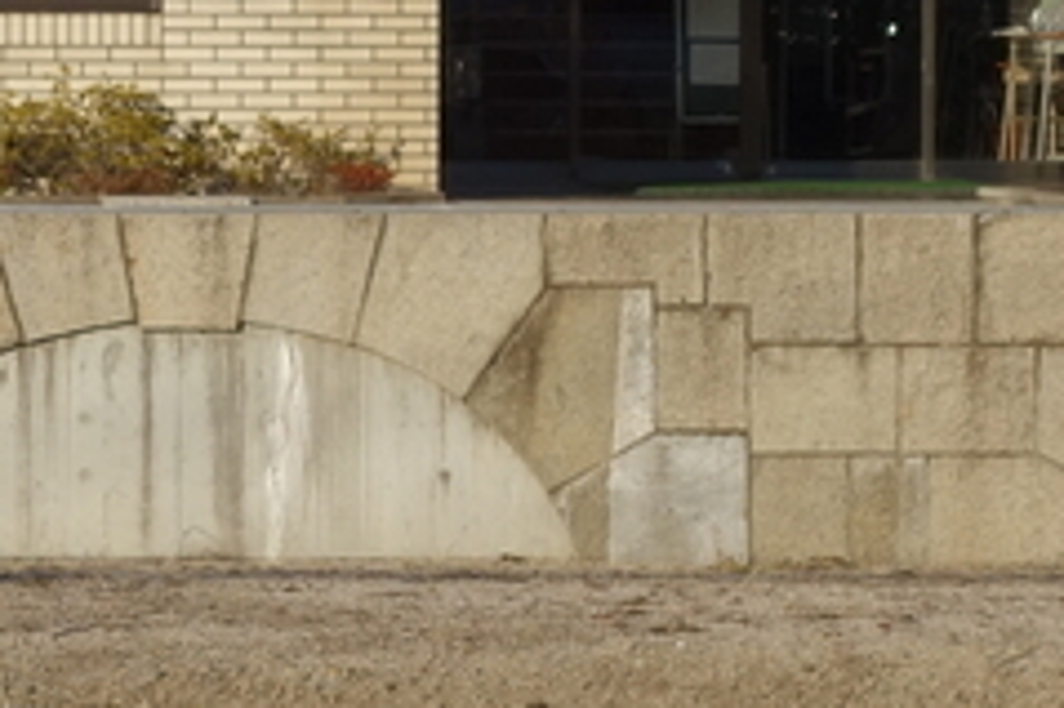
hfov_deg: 5.8
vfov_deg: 3.8
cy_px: 347
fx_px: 10544
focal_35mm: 357
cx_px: 160
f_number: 5.6
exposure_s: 1/800
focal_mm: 26.26
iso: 125
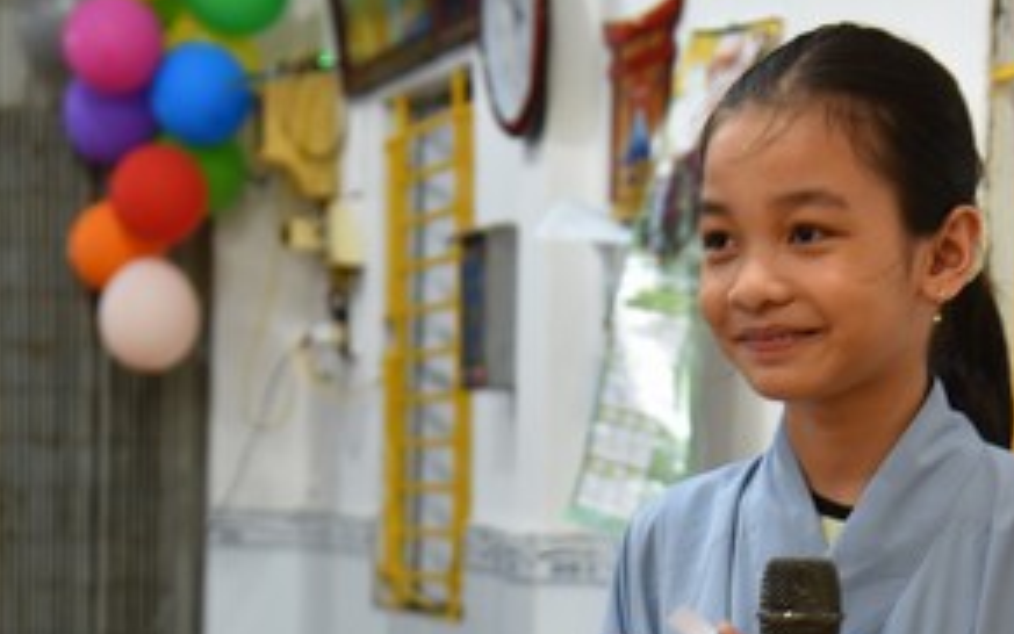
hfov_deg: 15.8
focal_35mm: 132
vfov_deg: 9.9
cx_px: 505
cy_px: 631
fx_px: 3648
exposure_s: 1/125
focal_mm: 58
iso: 1000
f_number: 4
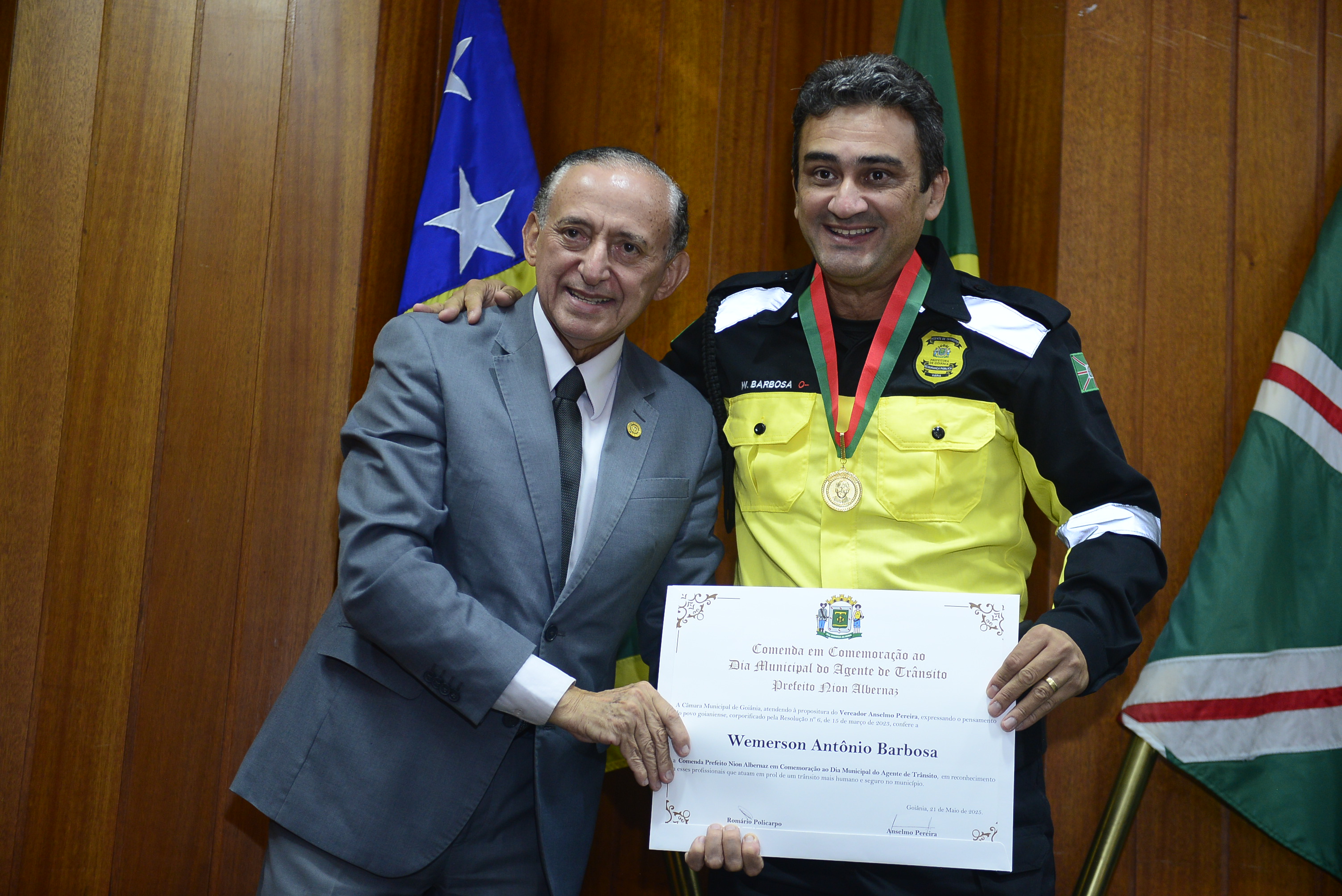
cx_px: 671
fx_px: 2237
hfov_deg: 33.4
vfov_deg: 22.6
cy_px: 448
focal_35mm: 60
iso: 1600
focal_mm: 60
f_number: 2.8
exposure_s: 1/125
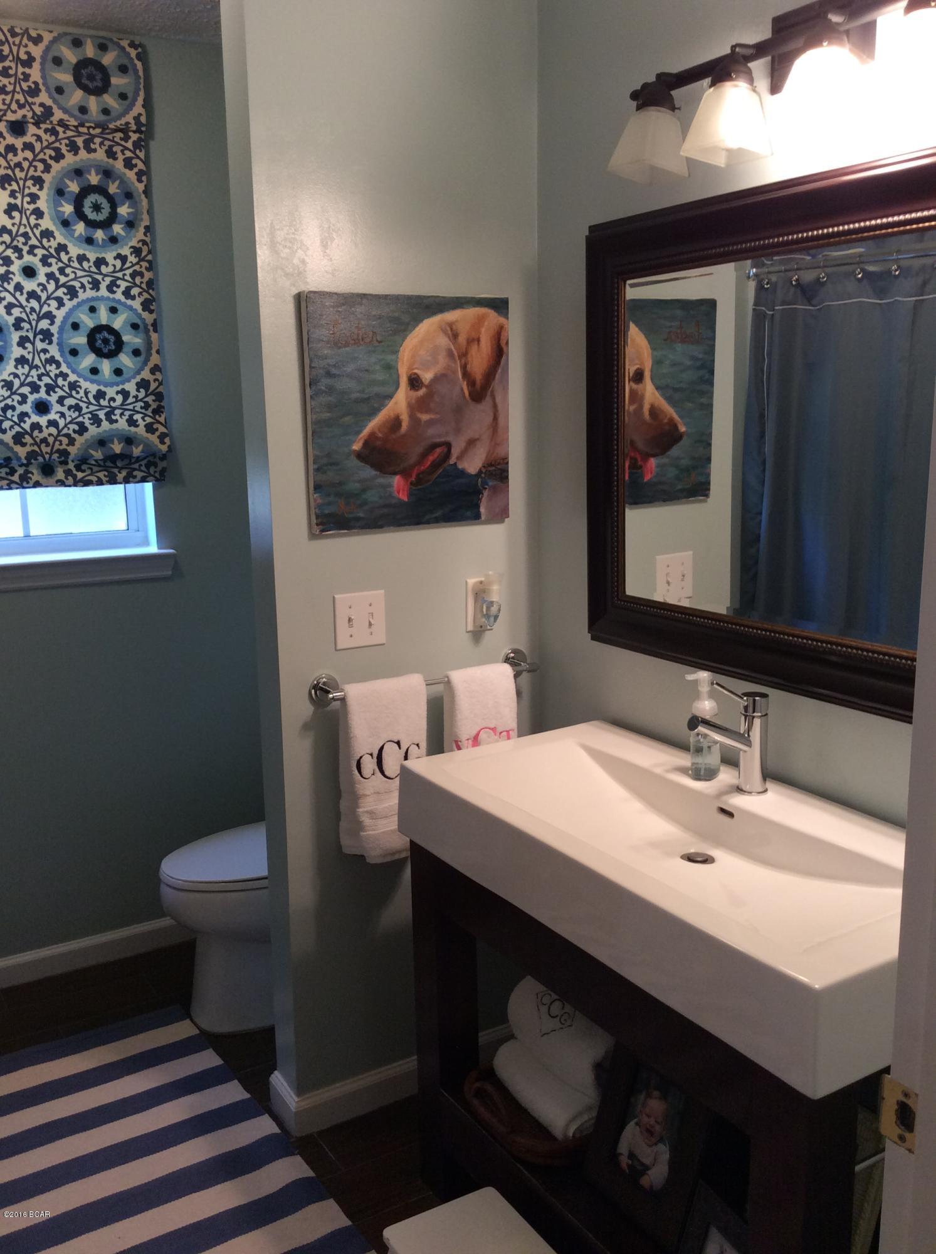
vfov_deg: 56.9
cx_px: 468
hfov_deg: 44.0
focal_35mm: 32
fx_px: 1157
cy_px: 627
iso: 64
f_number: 2.4
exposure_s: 1/24
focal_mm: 3.3
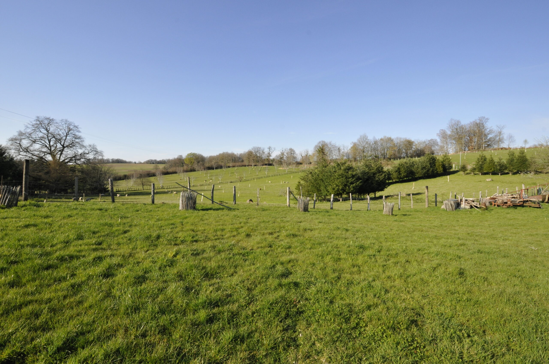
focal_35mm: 15
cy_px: 182
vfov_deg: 77.2
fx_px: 228
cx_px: 274
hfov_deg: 100.5
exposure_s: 1/500
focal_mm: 10
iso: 800
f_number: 11
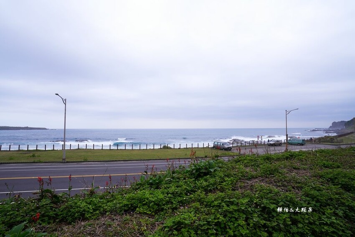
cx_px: 178
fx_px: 168
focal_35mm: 17
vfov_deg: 70.4
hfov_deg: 93.3
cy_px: 118
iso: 160
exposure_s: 1/250
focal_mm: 17
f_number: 8
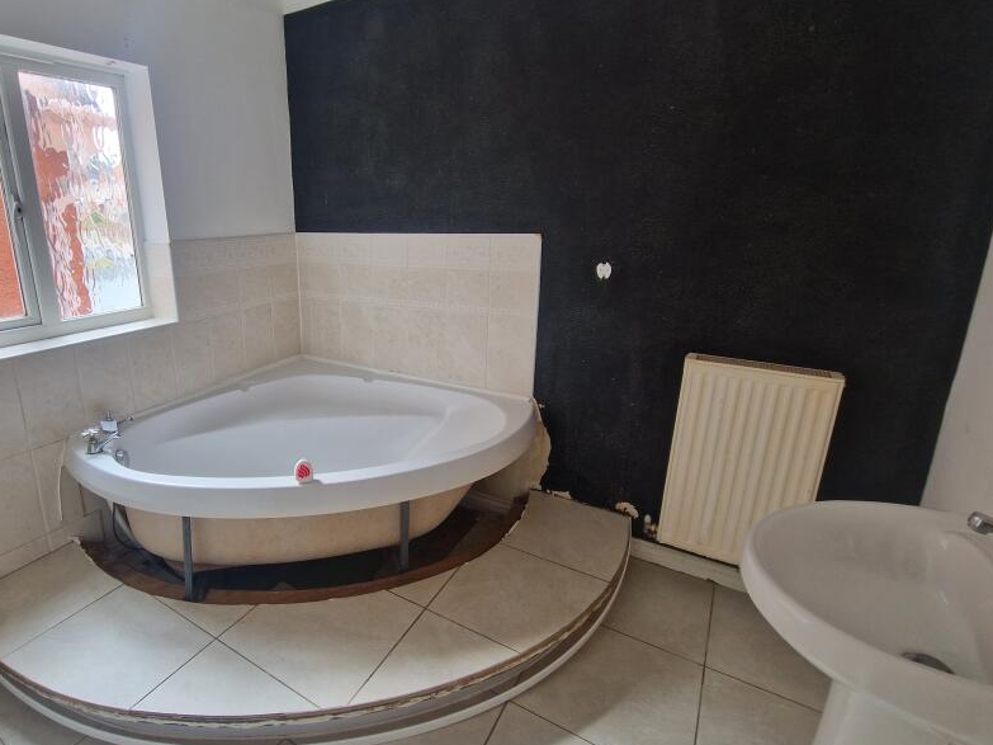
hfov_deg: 89.1
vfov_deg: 74.6
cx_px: 368
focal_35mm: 17
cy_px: 348
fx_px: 488
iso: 125
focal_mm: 2.2
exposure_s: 1/50
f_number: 2.2
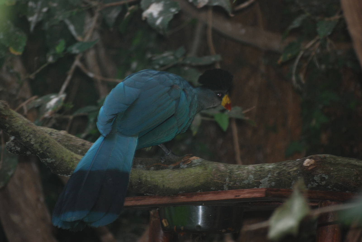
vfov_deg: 4.2
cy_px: 121
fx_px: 3322
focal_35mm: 330
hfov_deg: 6.2
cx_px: 181
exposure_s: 1/60
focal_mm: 220
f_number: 5.3
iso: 400
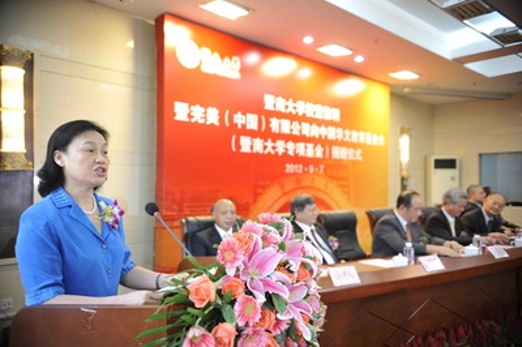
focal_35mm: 30
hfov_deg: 62.0
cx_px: 261
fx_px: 435
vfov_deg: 43.5
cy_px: 174
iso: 400
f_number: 2.8
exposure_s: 1/20
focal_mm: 30
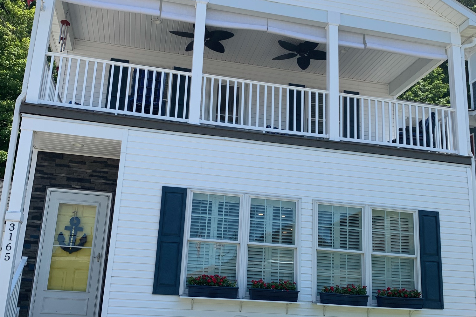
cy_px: 187
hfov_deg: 51.9
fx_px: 489
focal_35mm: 37
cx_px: 242
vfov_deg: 35.8
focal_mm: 4.25
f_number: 1.8
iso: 25
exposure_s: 1/1468
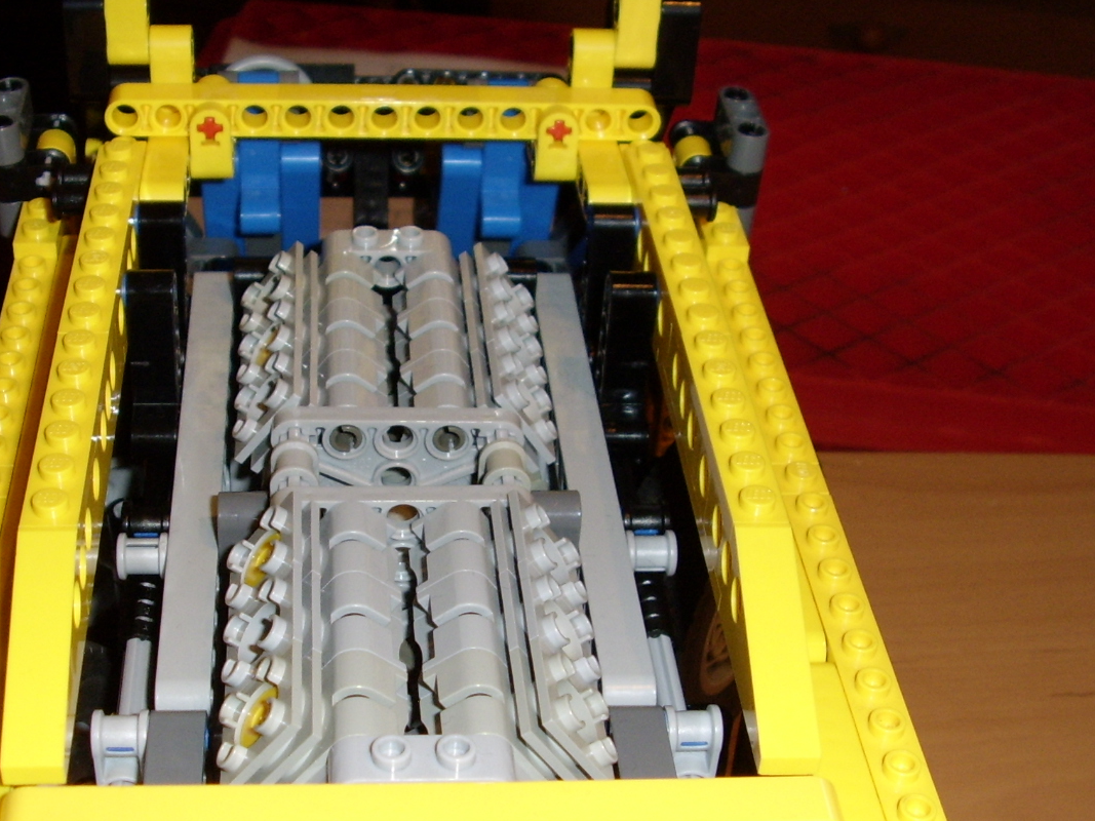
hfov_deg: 41.8
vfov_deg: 32.1
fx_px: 1423
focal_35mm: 45
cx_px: 412
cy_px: 505
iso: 141
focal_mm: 5.8
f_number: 2.9
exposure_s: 1/30
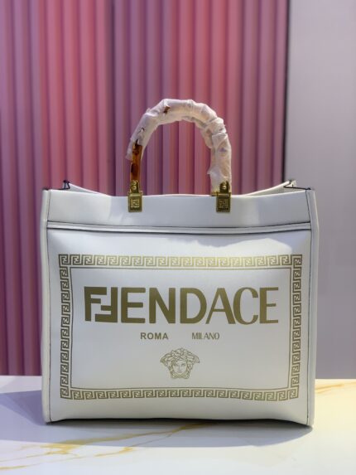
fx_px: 713
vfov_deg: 36.8
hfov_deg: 28.0
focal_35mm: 52
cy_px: 238
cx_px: 178
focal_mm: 6
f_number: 2.4
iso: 64
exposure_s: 1/100
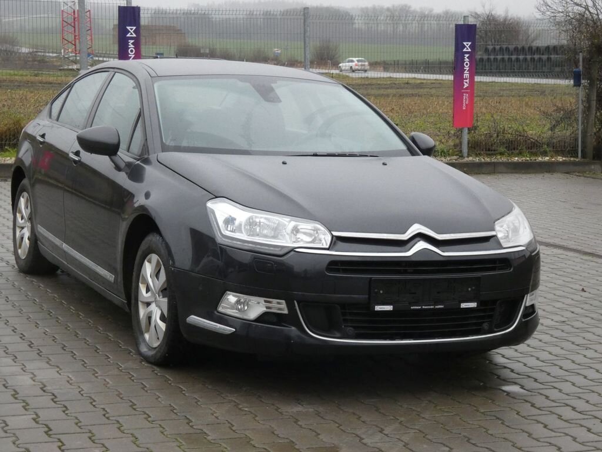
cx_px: 301
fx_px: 1322
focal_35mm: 76
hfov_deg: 25.7
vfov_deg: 19.4
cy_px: 226
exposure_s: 1/80
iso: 500
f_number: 5.6
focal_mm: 13.7
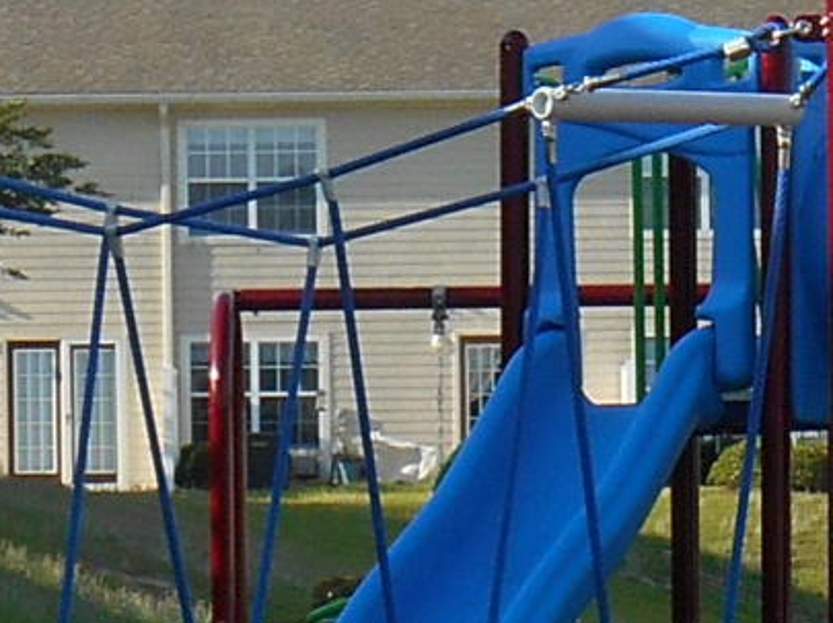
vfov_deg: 3.8
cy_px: 613
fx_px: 9449
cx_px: 956
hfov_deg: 5.0
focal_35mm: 393
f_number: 4.2
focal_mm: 9.5
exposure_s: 1/500
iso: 80
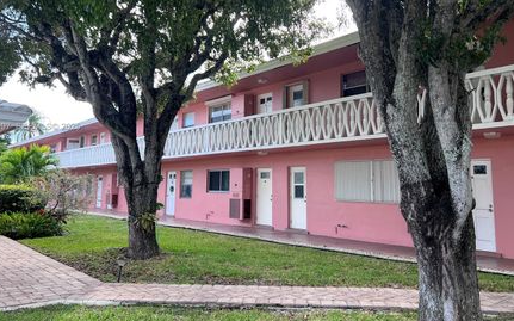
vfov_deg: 39.2
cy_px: 127
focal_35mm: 32
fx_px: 448
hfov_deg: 59.7
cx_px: 262
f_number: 1.5
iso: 50
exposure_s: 1/628
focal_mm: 5.7
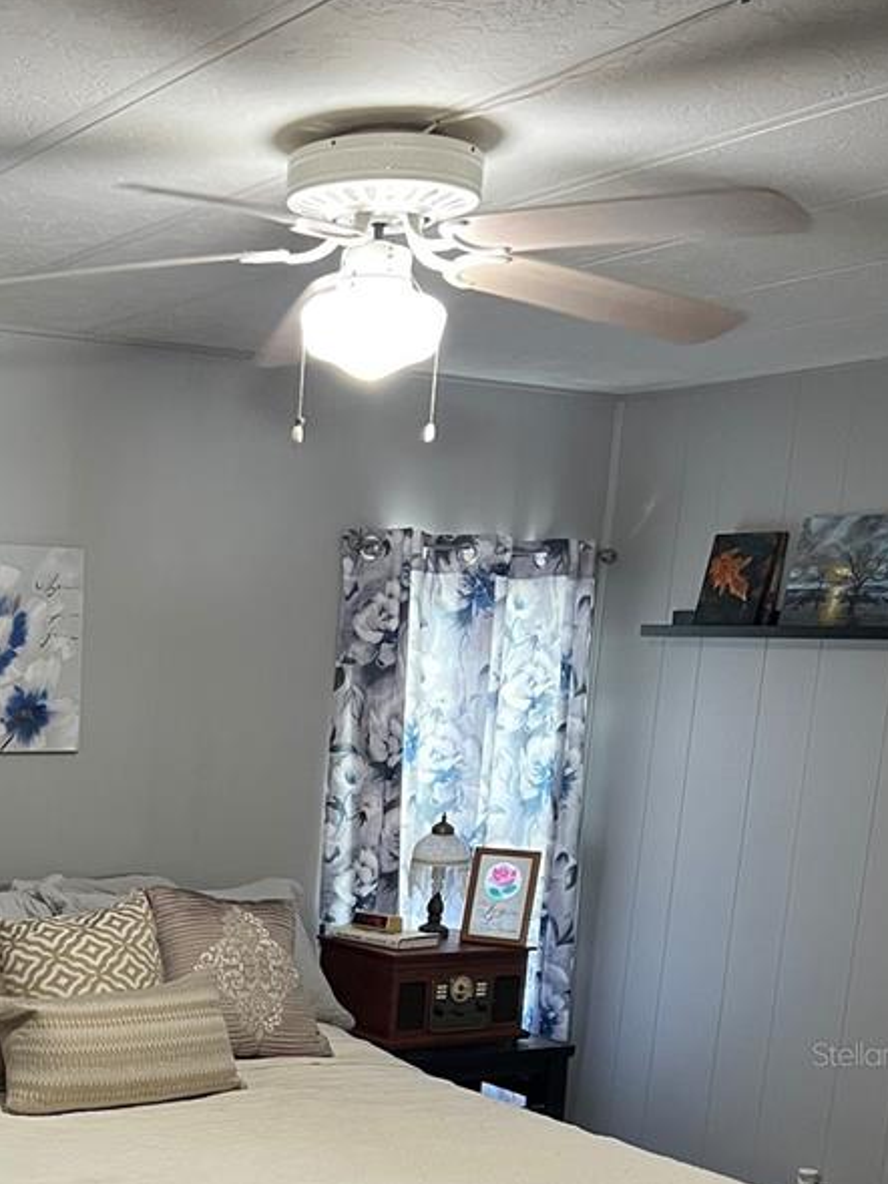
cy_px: 1053
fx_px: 1812
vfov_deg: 34.3
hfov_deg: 26.4
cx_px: 50
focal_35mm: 53
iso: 400
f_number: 1.5
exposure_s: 1/60
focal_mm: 5.7
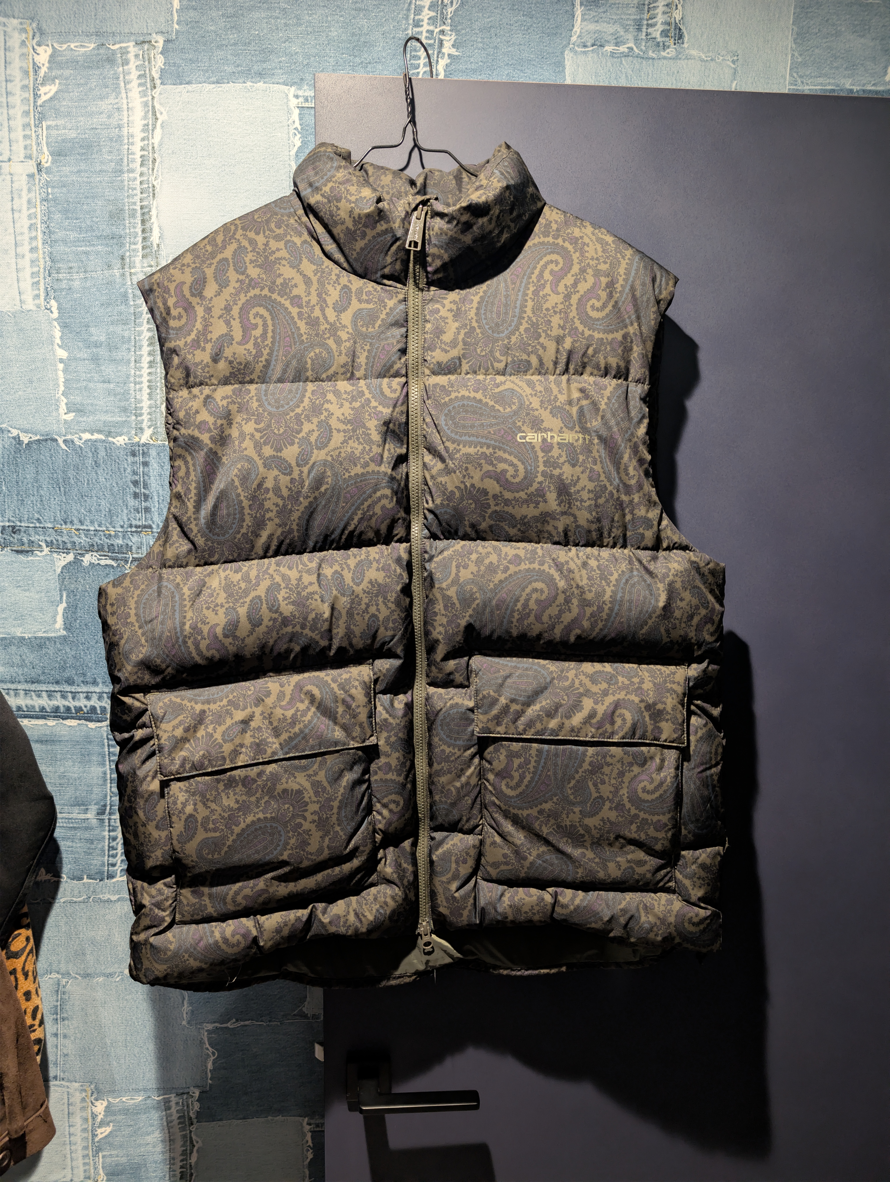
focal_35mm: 24
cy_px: 591
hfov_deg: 56.9
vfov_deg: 71.5
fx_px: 821
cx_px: 445
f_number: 1.68
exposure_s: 1/24
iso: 236
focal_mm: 6.9
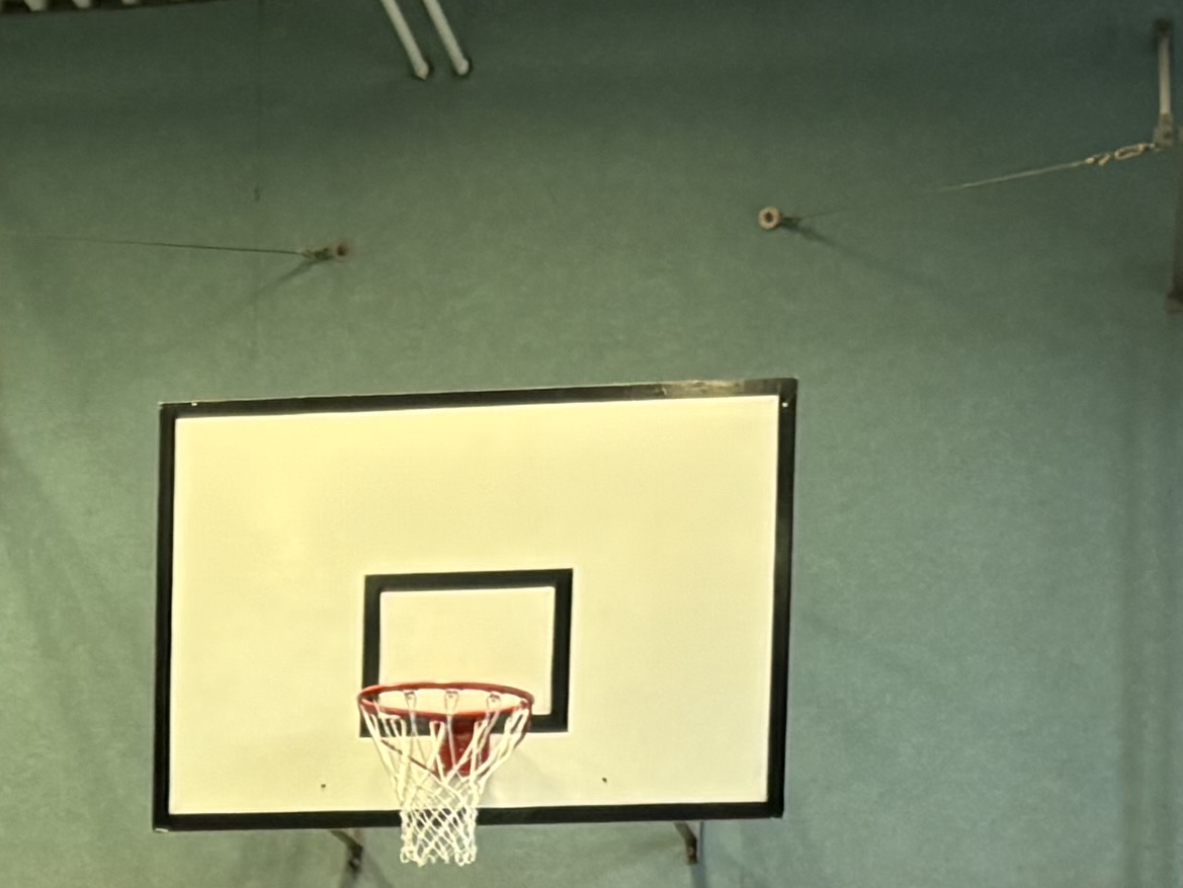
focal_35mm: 127
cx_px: 48
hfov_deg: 15.3
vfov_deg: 10.8
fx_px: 4341
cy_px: 1678
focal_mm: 5.96
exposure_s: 1/50
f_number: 1.6
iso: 160
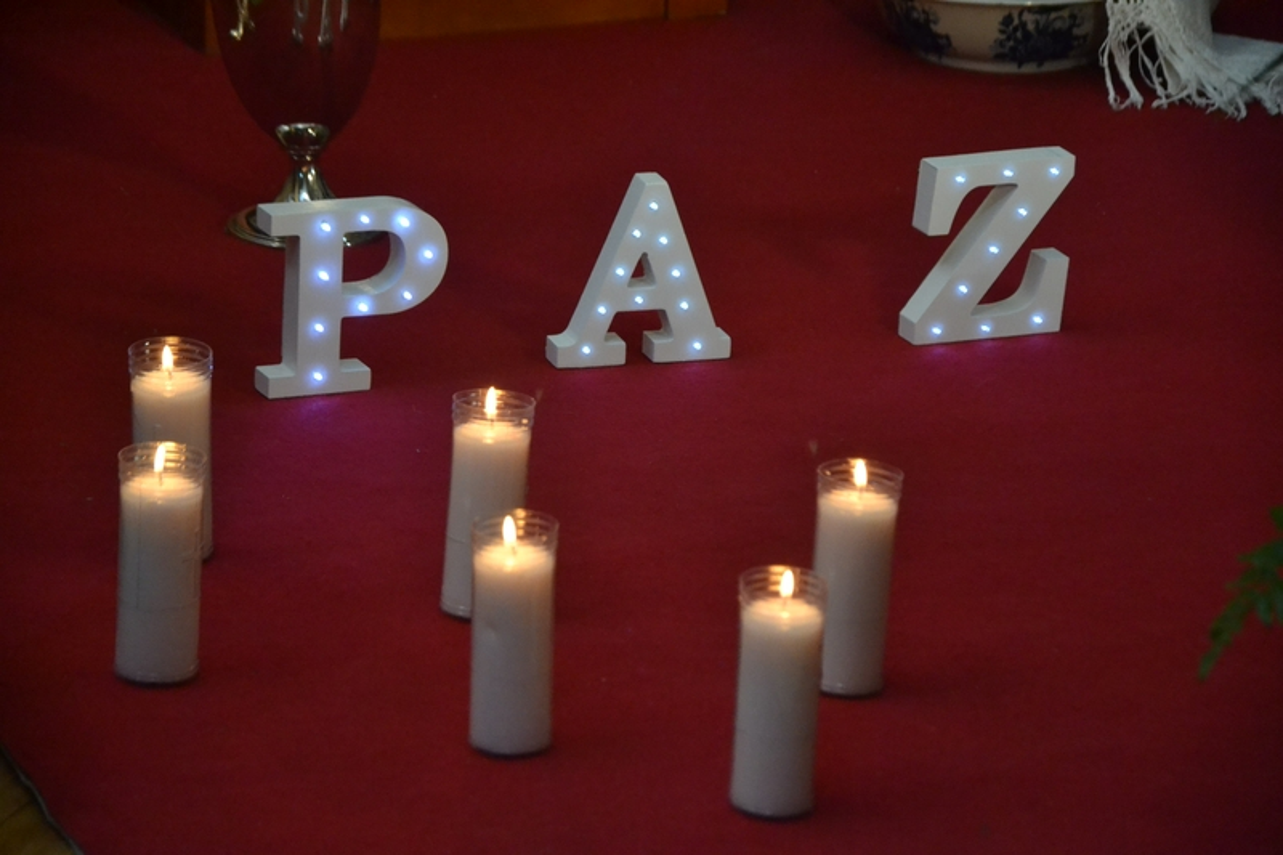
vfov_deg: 8.7
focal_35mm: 158
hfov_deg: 13.0
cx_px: 642
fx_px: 5612
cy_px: 428
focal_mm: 105
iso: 3200
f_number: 5.6
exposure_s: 1/125
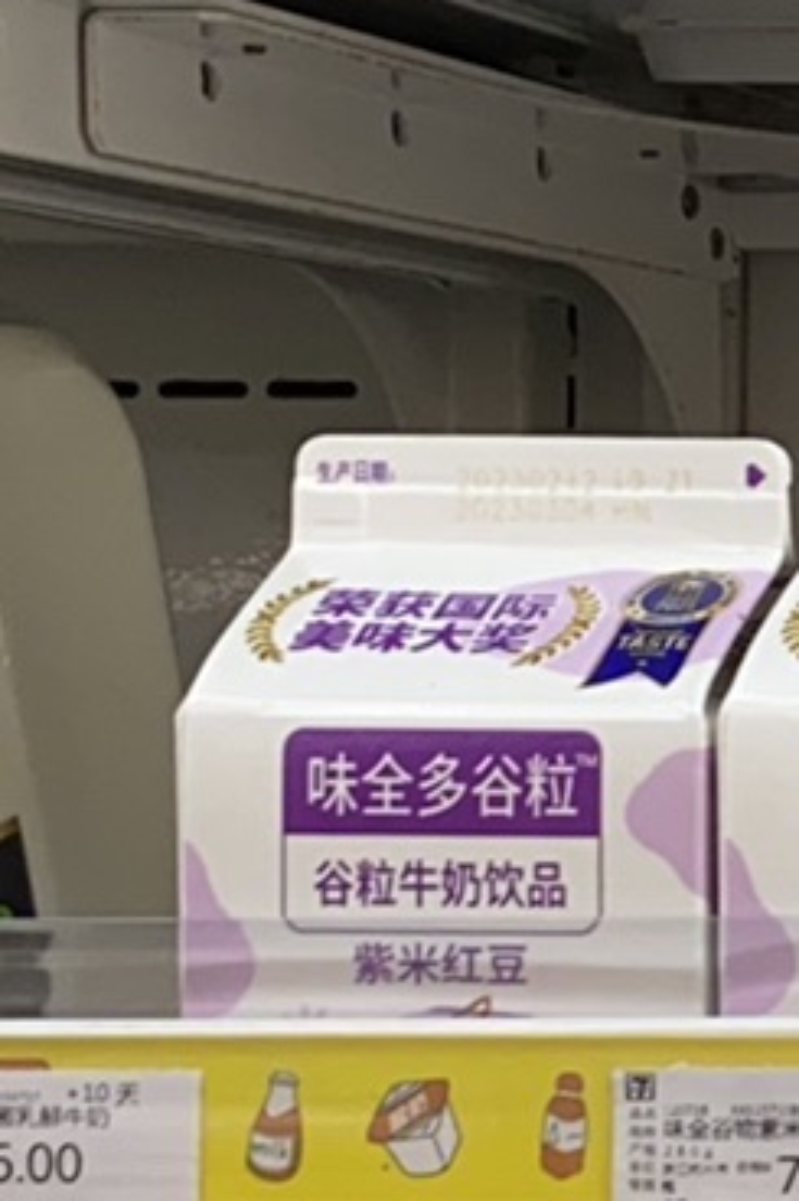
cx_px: 2583
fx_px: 4898
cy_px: 884
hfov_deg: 7.8
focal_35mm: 147
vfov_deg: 13.9
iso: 32
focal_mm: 4.25
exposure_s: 1/178
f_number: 1.8
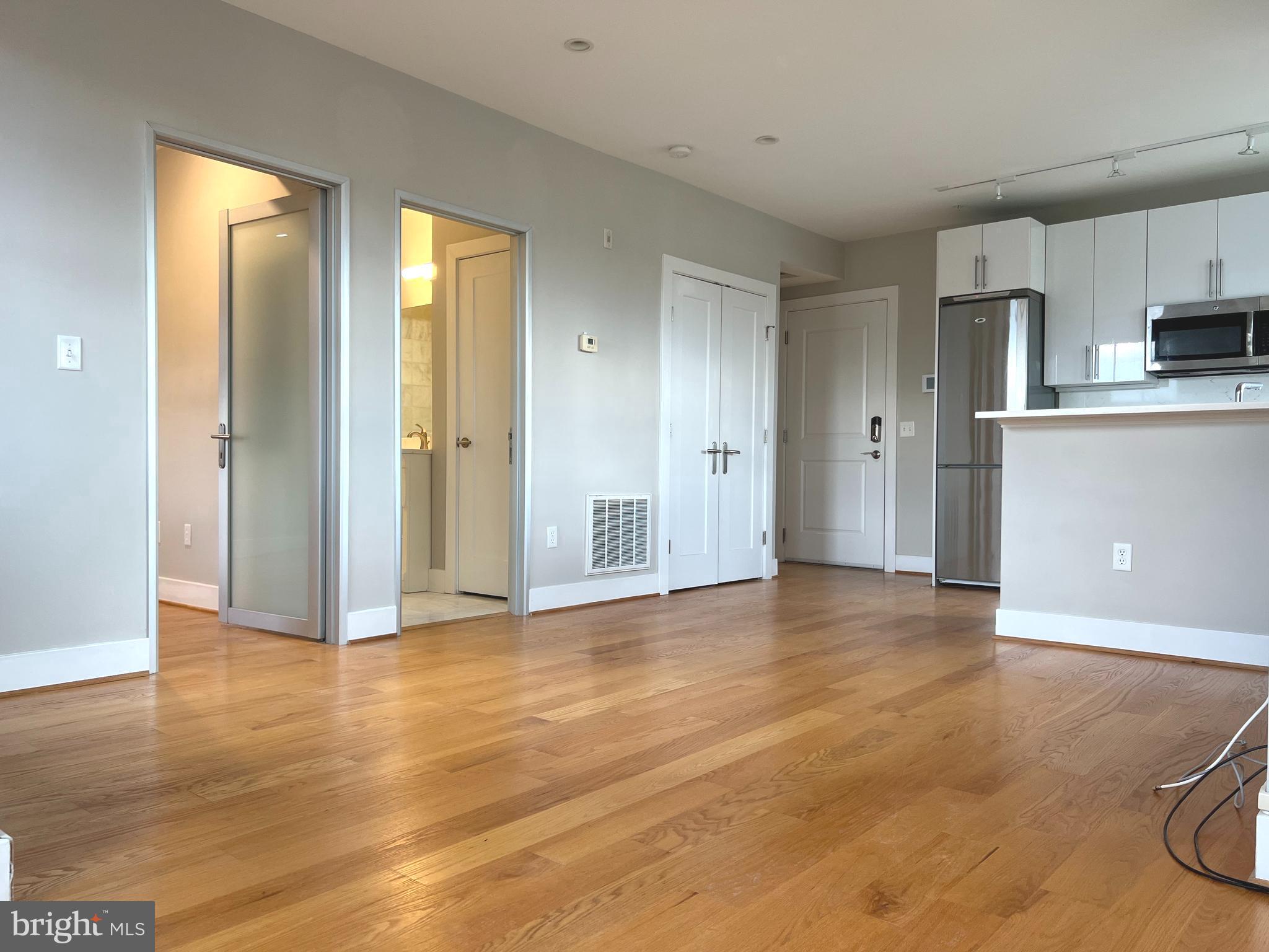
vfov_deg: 53.1
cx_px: 634
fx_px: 953
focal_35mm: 26
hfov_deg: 67.3
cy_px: 476
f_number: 1.5
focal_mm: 5.7
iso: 80
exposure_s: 1/60
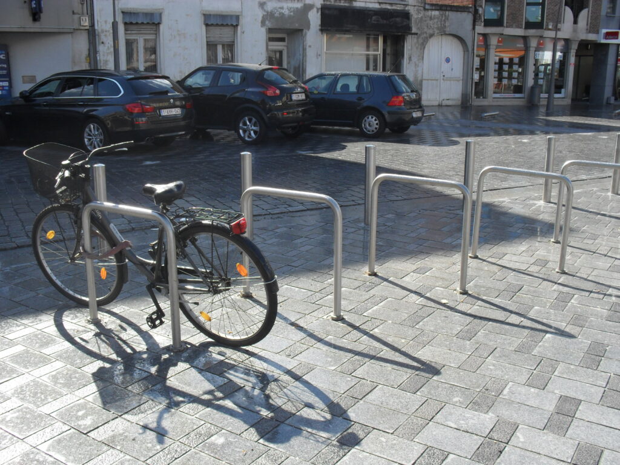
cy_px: 232
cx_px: 310
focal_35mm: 35
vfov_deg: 40.7
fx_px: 627
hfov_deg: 52.6
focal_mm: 6.3
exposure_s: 1/90
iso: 100
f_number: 8.4
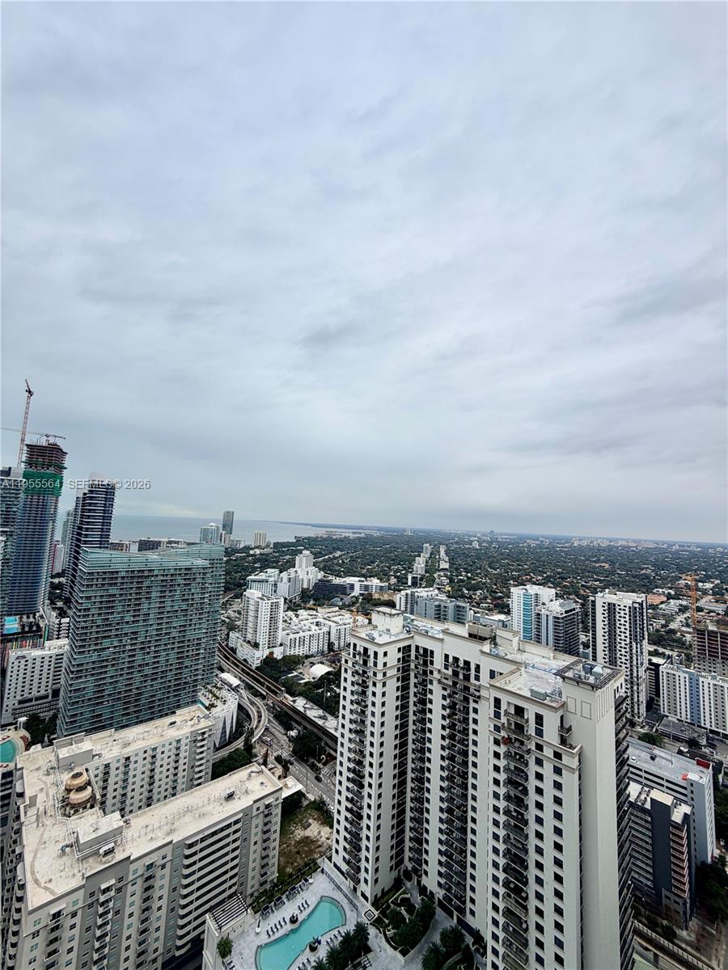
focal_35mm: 14
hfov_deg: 85.7
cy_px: 485
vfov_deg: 102.1
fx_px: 393
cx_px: 364
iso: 20
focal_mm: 2.22
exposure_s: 1/809
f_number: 2.2
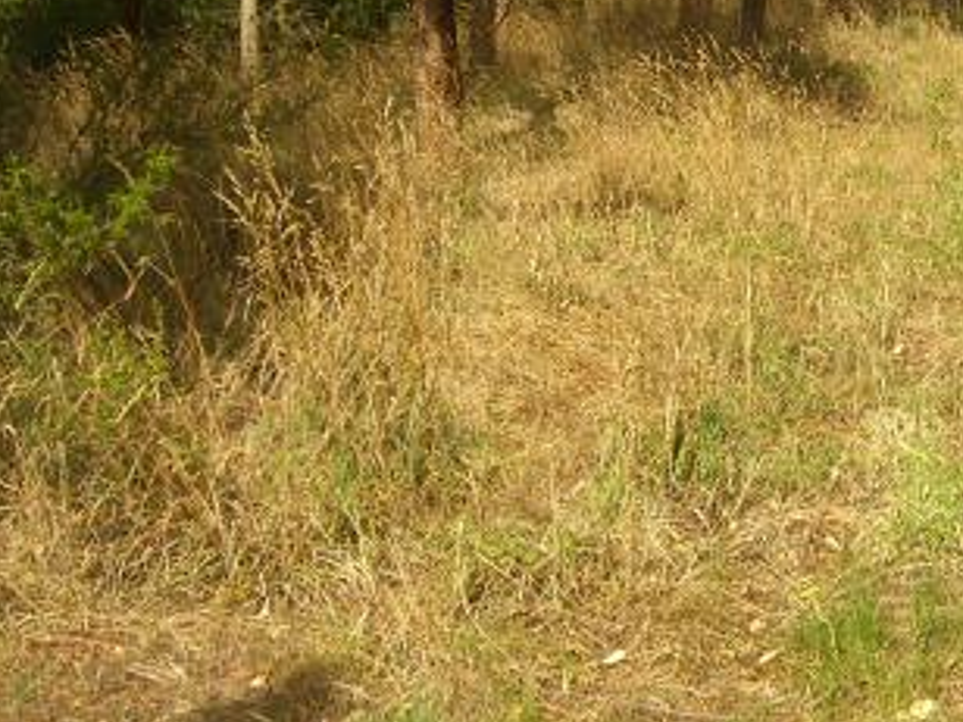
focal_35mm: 79
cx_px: 925
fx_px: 2198
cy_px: 200
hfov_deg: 23.8
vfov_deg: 18.6
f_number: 4
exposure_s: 1/400
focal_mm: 7.9
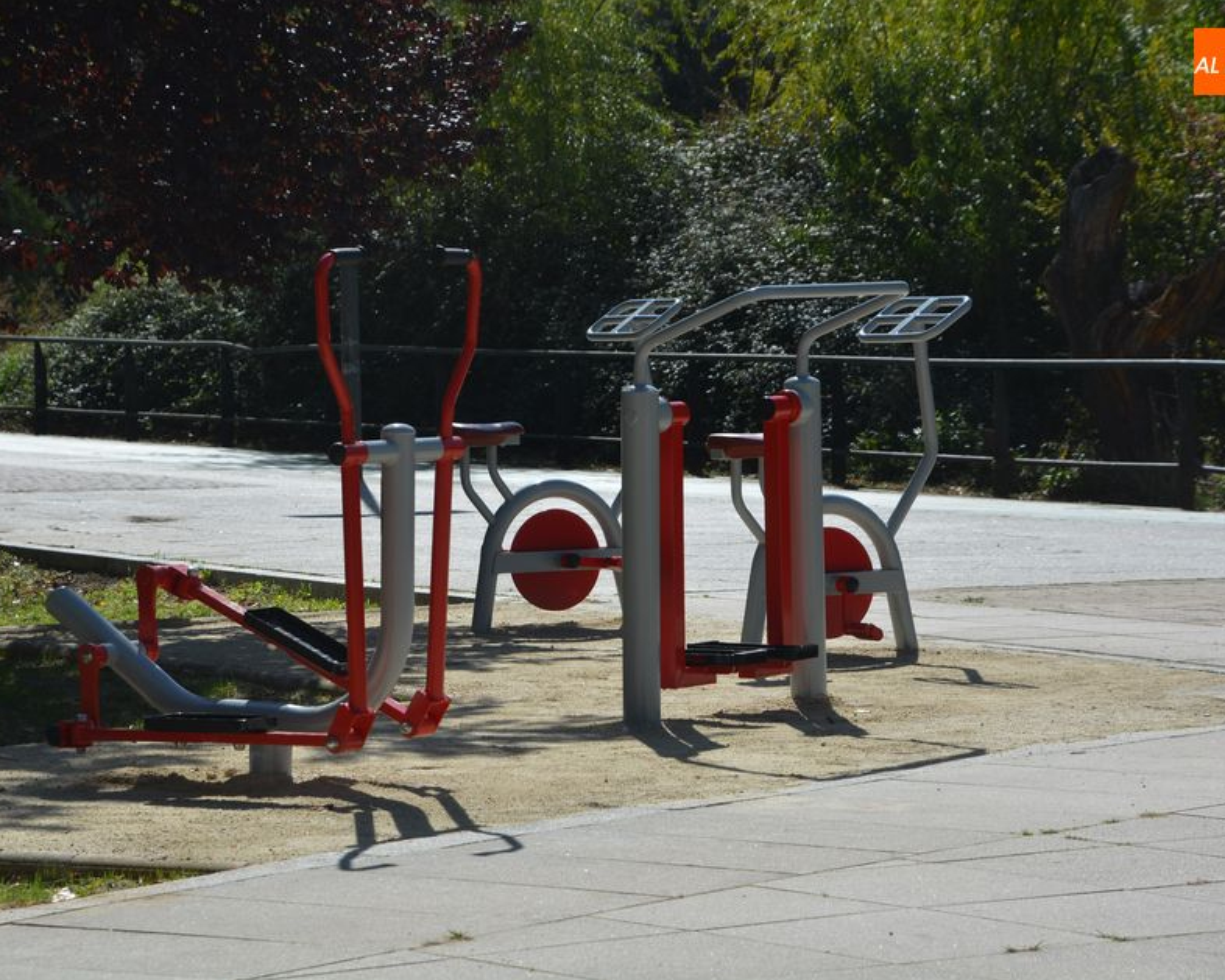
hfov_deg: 13.3
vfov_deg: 10.7
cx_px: 553
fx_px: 5242
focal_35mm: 145
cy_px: 490
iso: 200
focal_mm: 85
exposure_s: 1/1000
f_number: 8
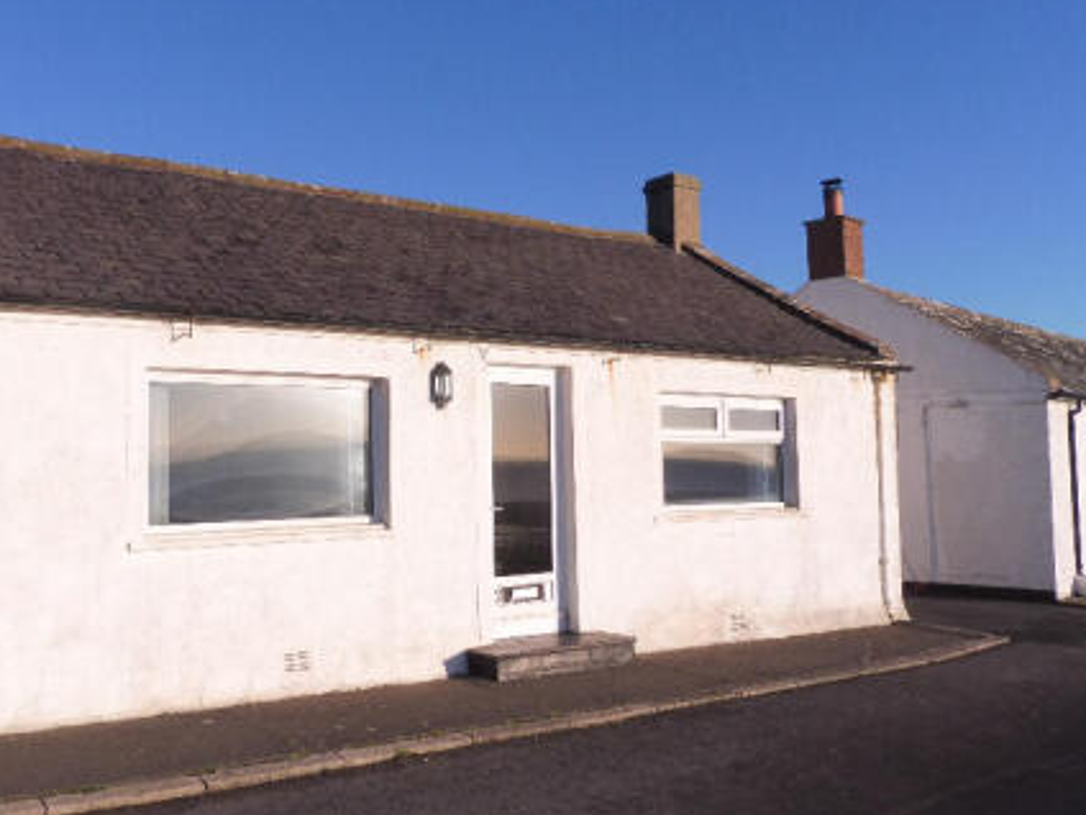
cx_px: 437
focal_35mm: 33
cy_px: 386
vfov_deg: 42.9
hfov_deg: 55.0
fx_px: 1035
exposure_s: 1/1000
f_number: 4
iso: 100
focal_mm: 4.3
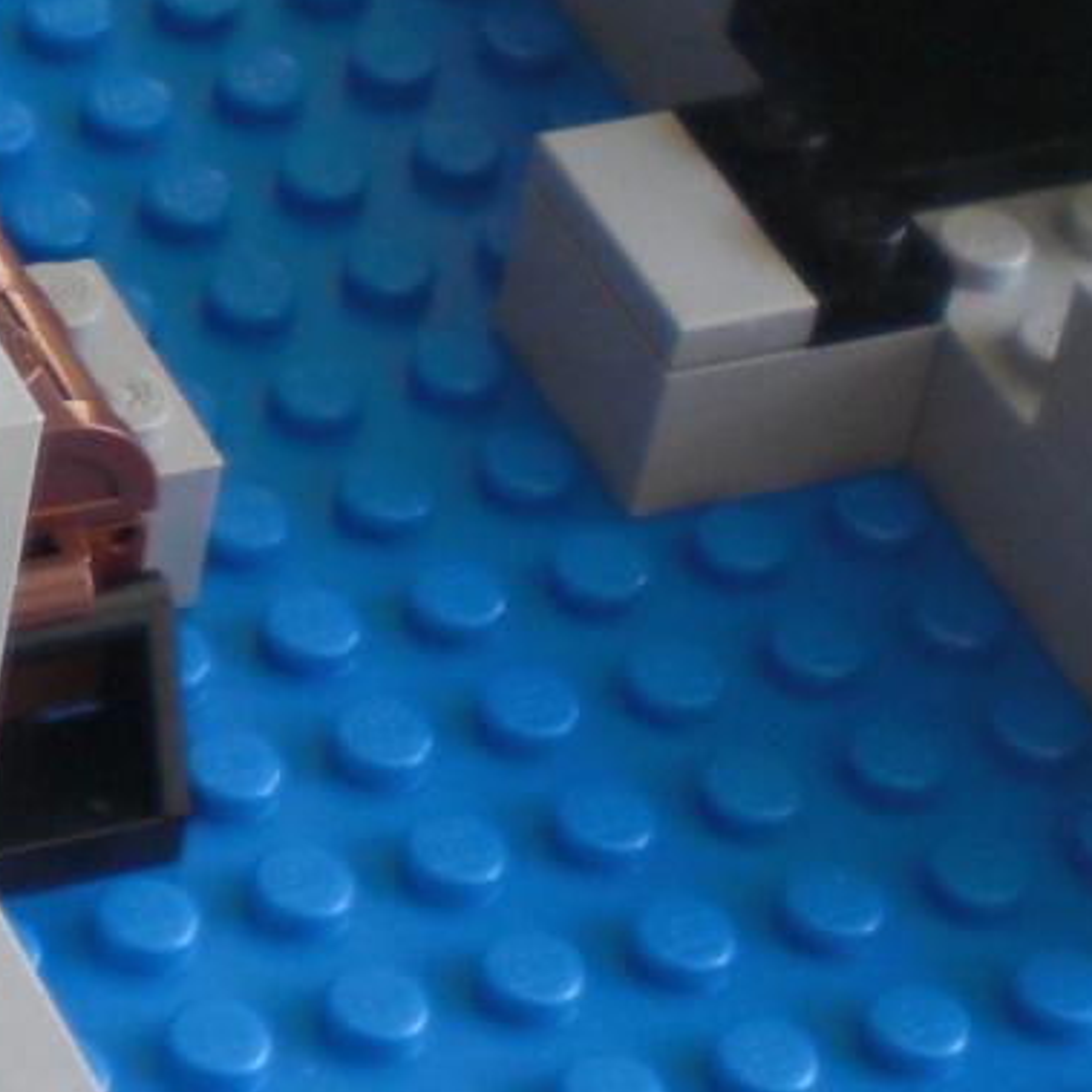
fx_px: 6067
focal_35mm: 170
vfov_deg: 10.3
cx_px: -735
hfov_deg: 9.9
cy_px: 354
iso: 100
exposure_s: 1/50
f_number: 3.1
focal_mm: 6.3
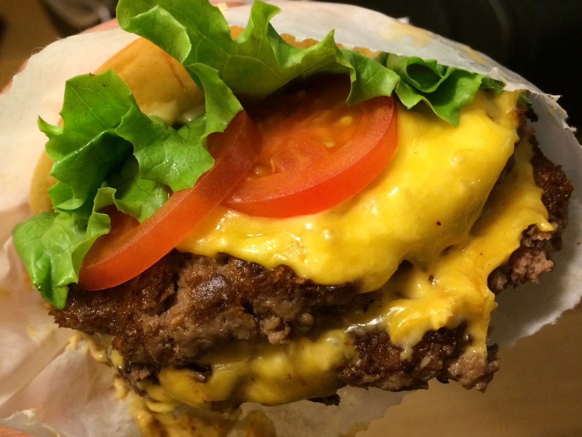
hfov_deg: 47.6
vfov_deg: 36.7
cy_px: 250
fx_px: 656
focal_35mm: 39
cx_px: 234
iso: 160
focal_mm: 4.15
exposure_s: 1/30
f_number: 2.2
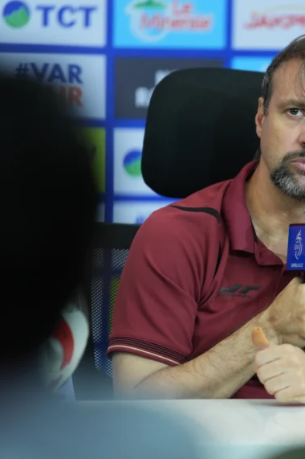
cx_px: 320
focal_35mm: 452
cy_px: 230
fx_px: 5751
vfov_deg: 4.6
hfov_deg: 3.0
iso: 1000
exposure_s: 1/320
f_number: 2.8
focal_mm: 300
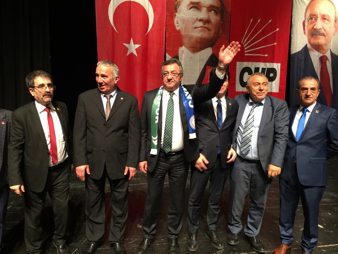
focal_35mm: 29
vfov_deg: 48.2
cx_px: 169
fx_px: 283
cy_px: 127
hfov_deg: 61.7
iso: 80
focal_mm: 4.15
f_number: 2.2
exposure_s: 1/17
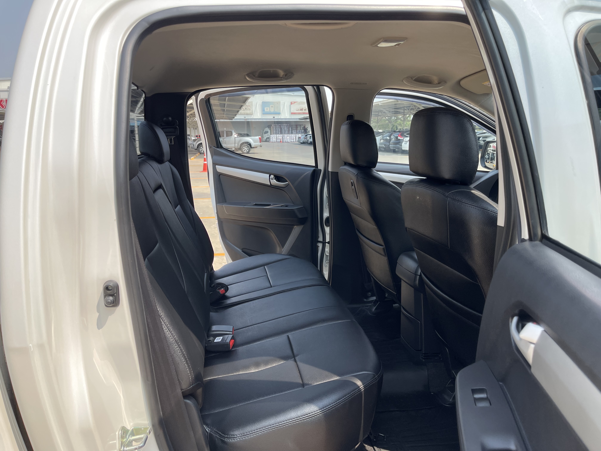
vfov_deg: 54.9
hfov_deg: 69.4
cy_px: 226
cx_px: 300
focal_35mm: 25
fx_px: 434
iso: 32
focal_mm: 5.1
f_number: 1.6
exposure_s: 1/1067
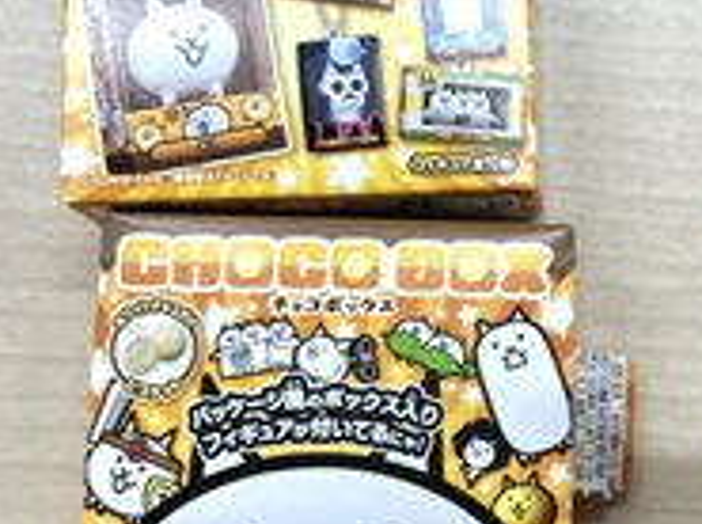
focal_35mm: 53
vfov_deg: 27.4
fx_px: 1073
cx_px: 626
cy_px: 311
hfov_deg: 34.3
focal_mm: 3.99
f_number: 1.8
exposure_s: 1/100
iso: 80
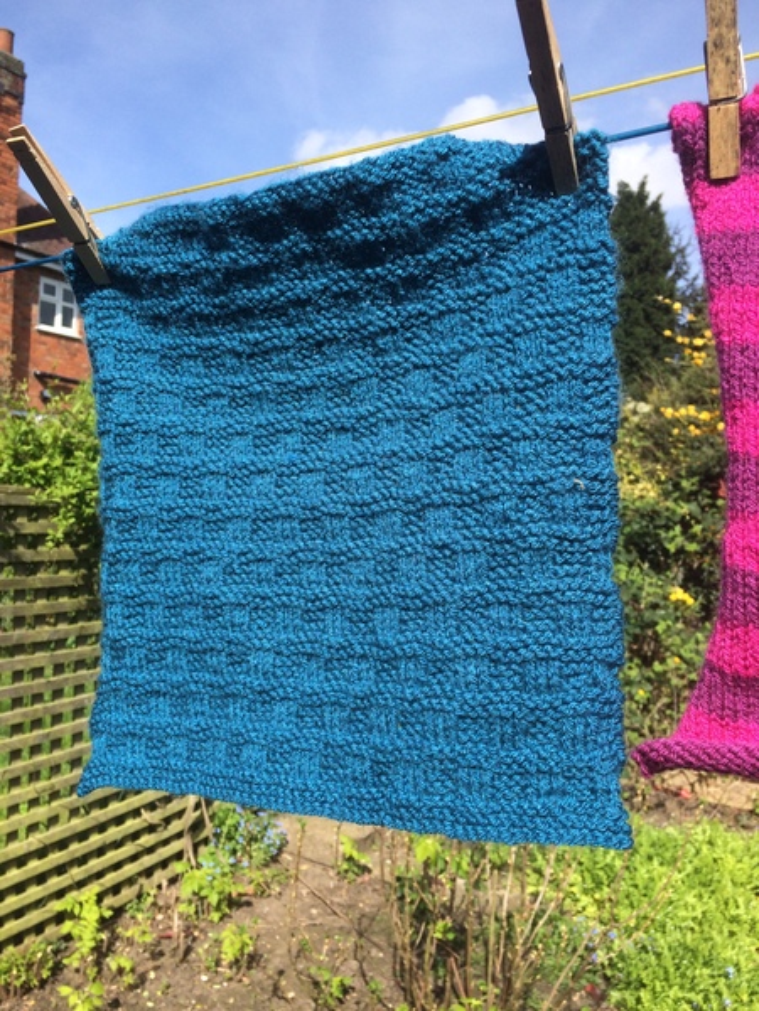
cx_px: 380
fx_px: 848
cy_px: 506
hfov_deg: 48.2
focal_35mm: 29
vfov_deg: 61.7
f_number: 2.2
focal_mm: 4.15
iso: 32
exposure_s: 1/1786
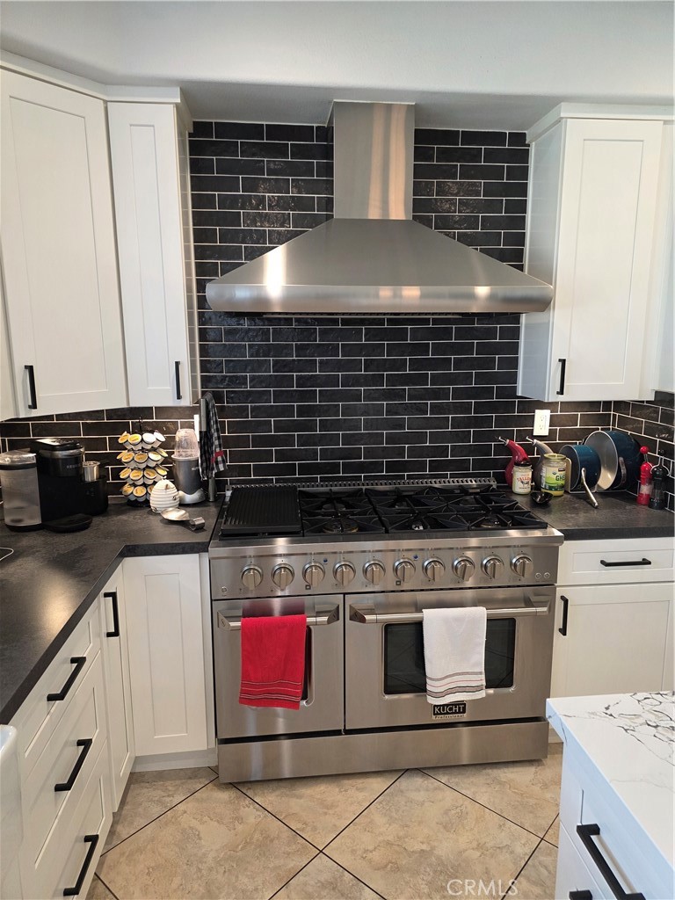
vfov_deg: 73.9
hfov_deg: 58.9
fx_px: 598
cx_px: 338
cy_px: 450
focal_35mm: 23
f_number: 1.7
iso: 250
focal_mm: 6.3
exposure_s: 1/120
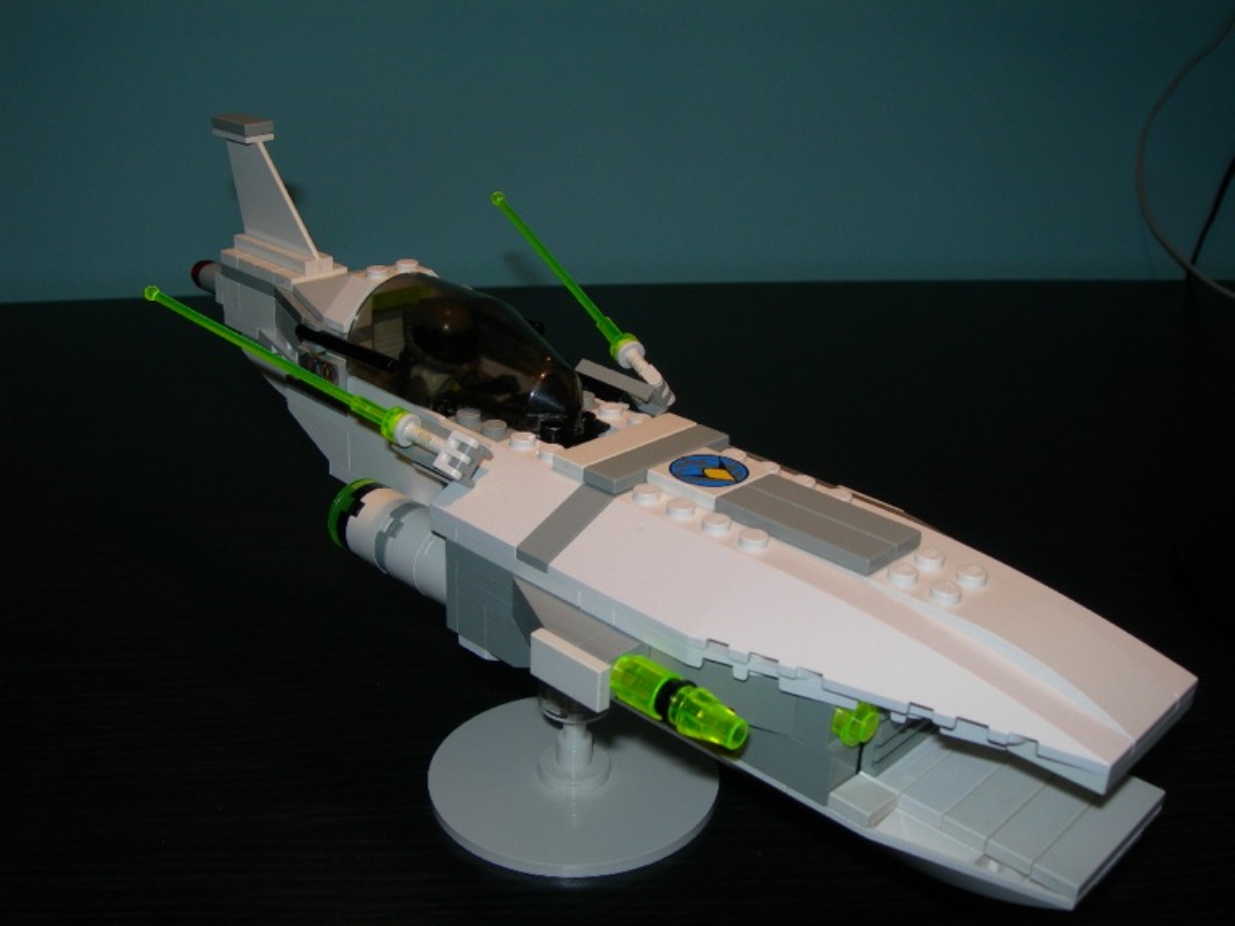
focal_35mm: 38
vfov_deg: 37.7
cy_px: 463
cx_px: 618
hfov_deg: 49.0
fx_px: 1356
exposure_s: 1/60.1
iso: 50
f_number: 4.8
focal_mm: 7.8
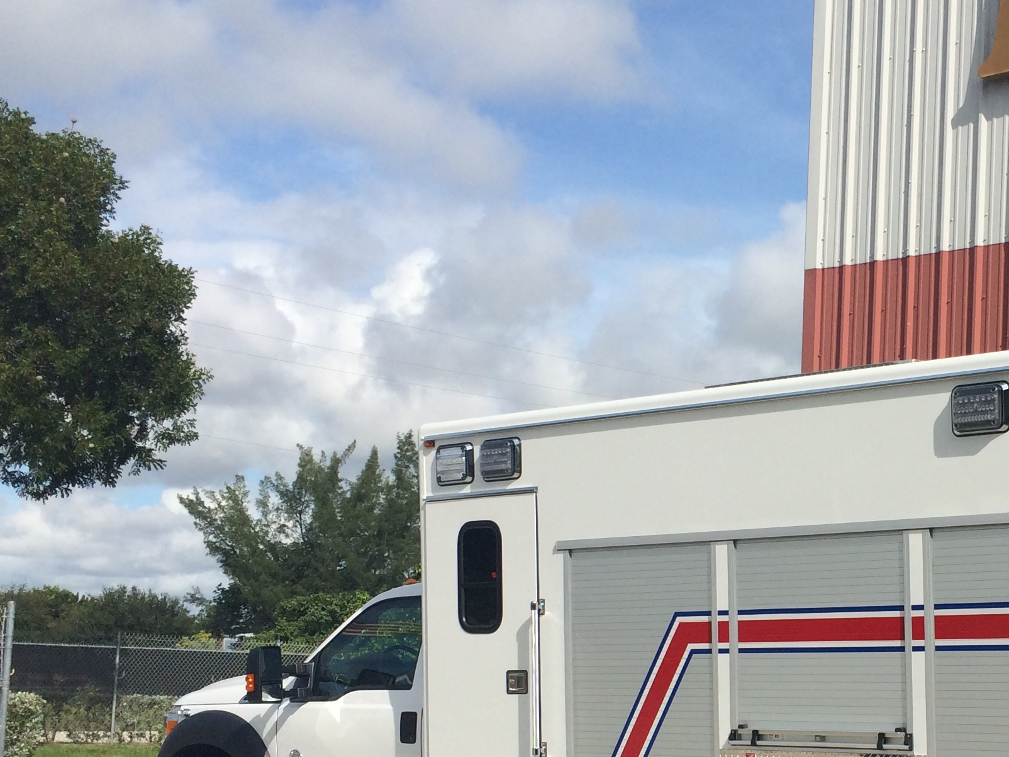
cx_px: 839
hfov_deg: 31.7
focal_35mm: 59
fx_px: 1720
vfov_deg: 24.4
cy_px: 604
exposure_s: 1/3425
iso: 32
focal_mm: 4.15
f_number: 2.2
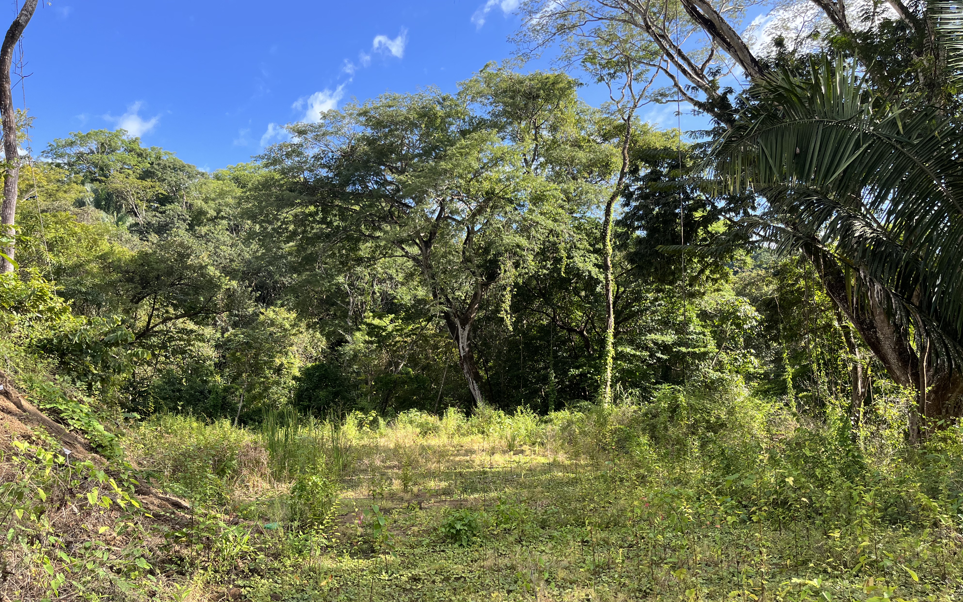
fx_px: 735
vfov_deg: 44.4
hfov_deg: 66.5
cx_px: 485
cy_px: 346
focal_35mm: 28
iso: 50
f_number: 1.6
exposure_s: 1/657
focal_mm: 5.1
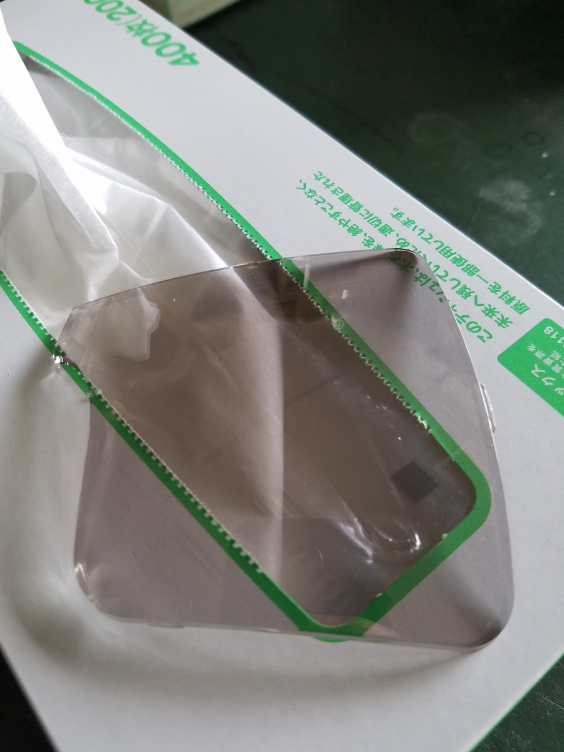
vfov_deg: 67.3
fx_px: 565
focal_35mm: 26
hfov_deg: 53.1
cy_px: 376
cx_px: 282
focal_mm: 4.2
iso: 80
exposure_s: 1/50
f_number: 1.7
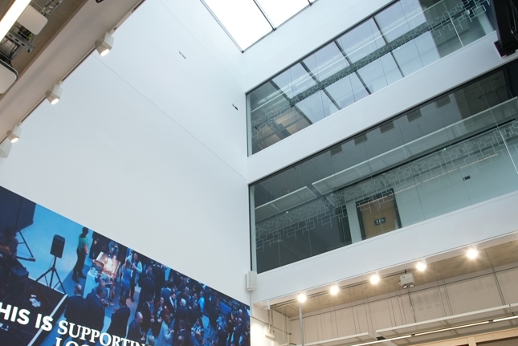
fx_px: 389
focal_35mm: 27
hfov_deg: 66.9
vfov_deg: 46.3
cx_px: 214
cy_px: 260
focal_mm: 17
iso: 800
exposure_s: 1/50
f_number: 5.6
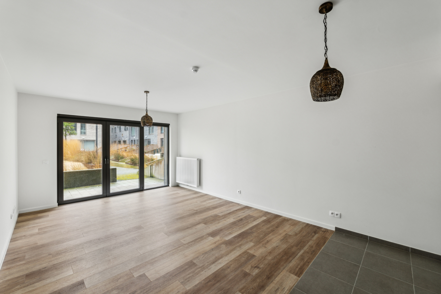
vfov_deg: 81.2
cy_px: 147
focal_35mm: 14
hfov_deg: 104.3
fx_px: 171
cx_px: 220
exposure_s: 1.3
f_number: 8
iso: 100
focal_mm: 14
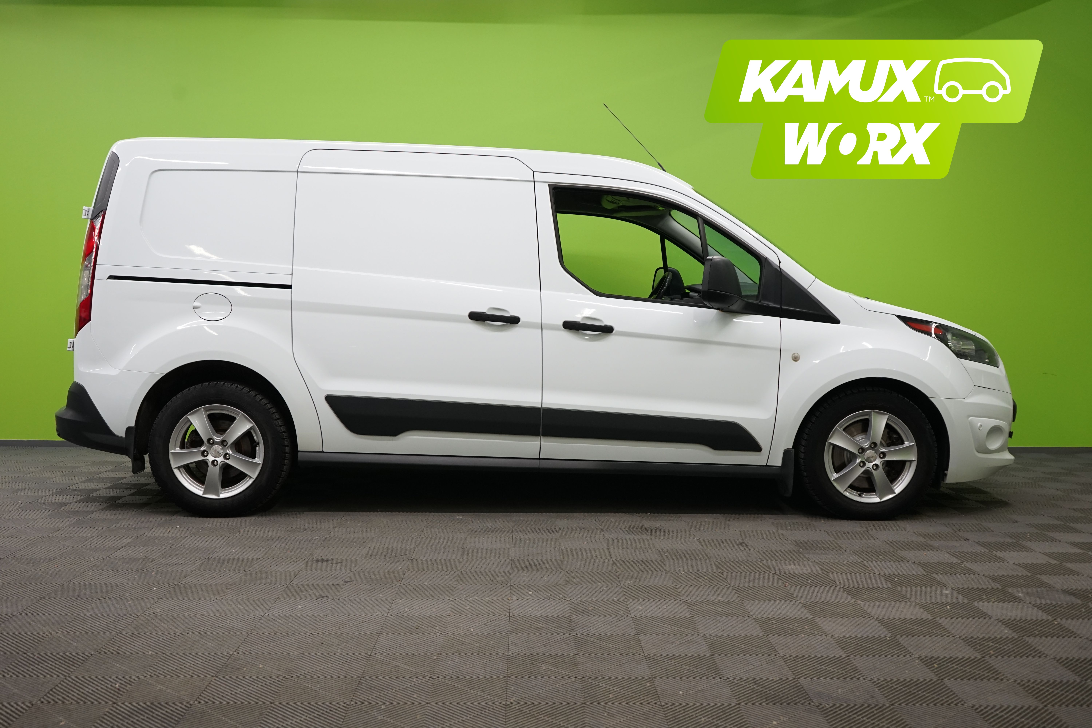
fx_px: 1092
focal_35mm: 36
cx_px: 546
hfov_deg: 53.1
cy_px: 364
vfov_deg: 36.9
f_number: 5.6
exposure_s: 1/60
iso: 800
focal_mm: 36
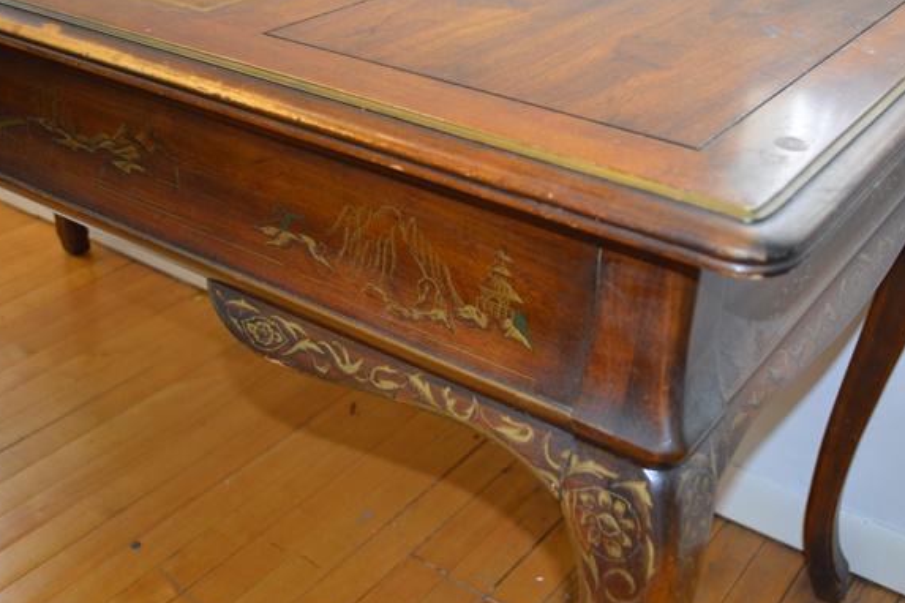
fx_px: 1106
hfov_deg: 44.5
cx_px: 450
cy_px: 303
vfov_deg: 30.5
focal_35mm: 44
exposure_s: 1/60
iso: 720
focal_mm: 28
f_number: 4.5
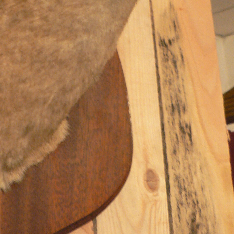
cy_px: 44
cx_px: 12
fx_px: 627
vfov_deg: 20.9
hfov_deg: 20.6
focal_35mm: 82
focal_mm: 6
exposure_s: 1/13
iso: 200
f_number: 2.8
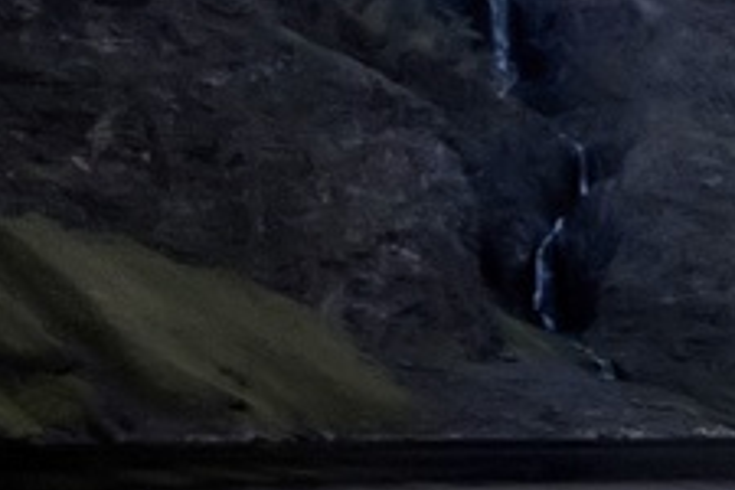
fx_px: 3818
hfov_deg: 8.9
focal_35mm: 187
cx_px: 2228
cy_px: 237
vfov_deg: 7.3
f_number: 8
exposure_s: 1/750
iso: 400
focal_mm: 20
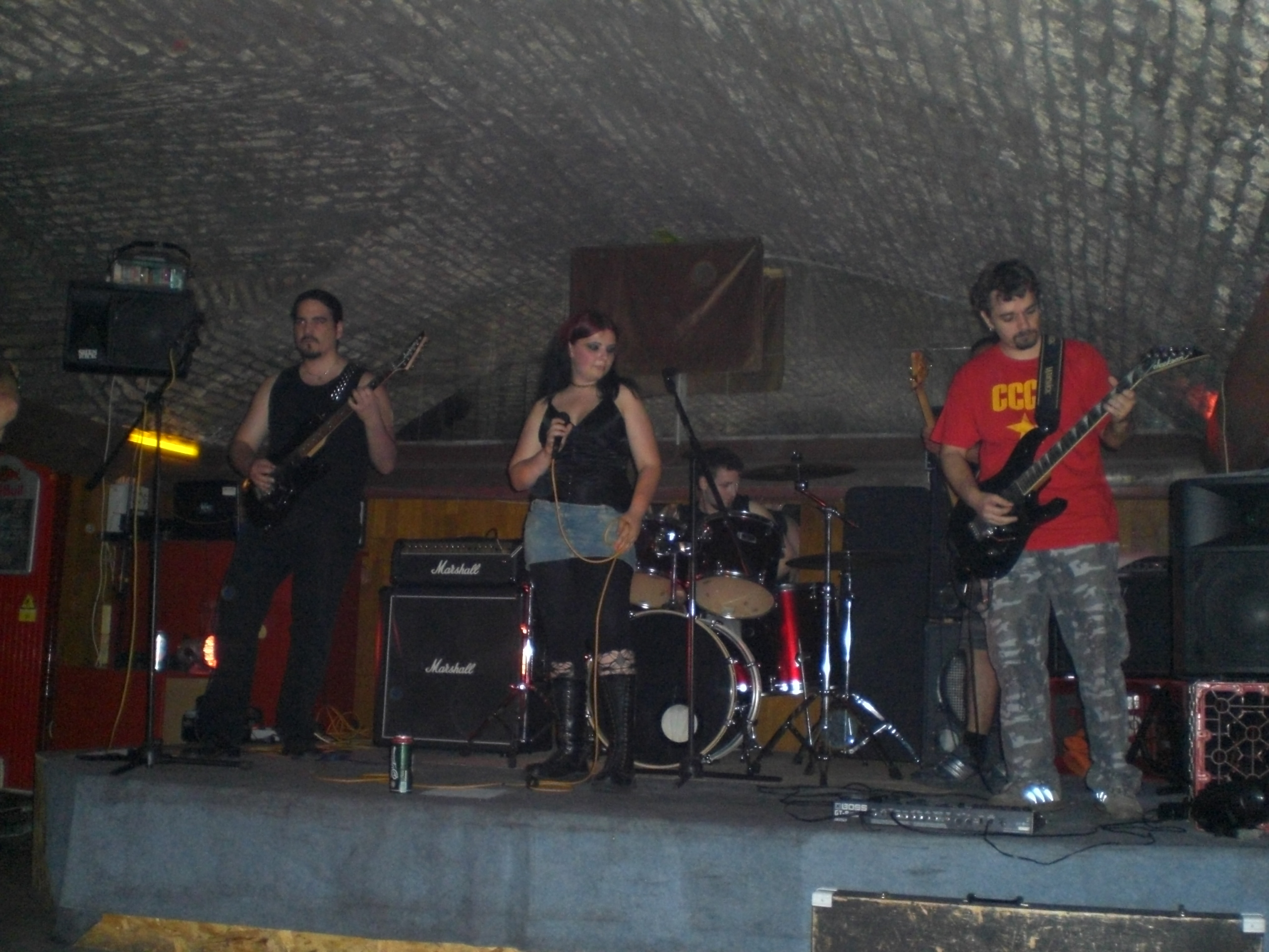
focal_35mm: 38
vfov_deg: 37.7
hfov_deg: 49.0
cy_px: 476
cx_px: 634
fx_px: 1393
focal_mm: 6.3
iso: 200
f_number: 3.1
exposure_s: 1/30
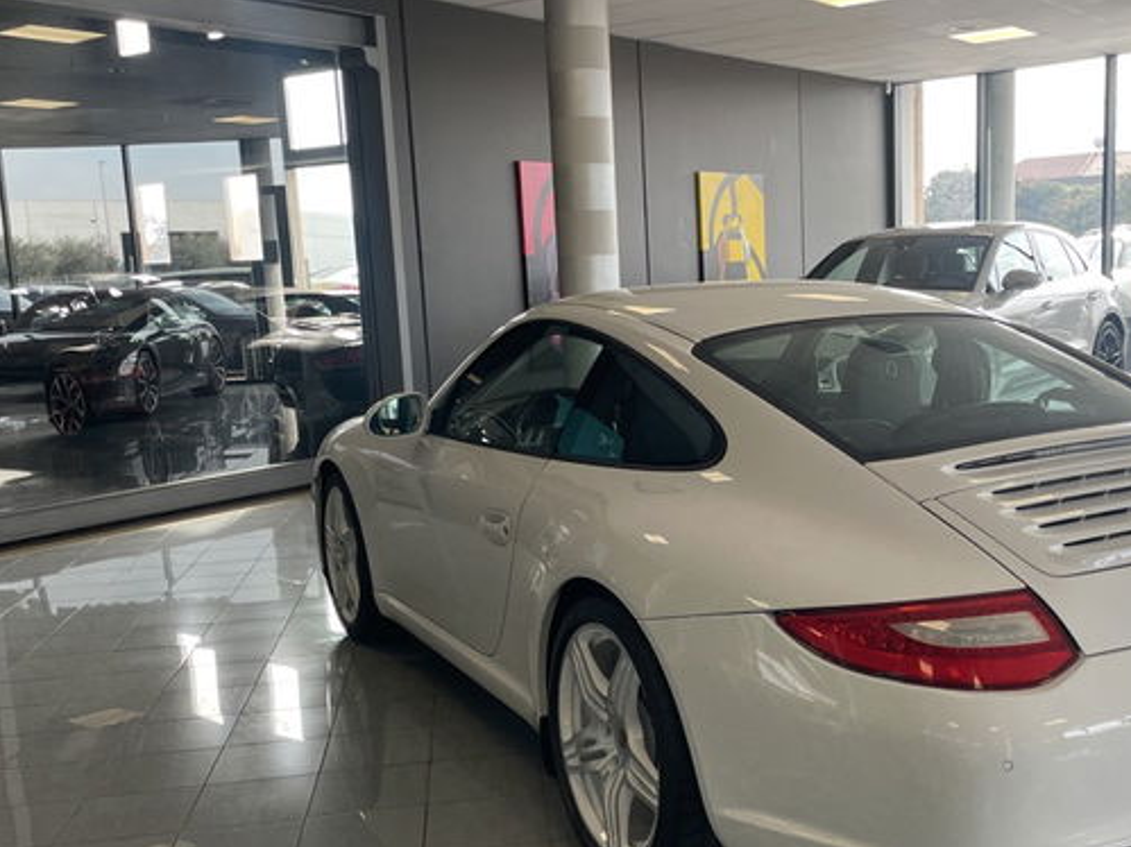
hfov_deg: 46.5
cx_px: 687
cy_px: 489
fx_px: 1307
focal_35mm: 40
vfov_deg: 35.9
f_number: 1.6
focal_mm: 4.2
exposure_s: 1/127
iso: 32
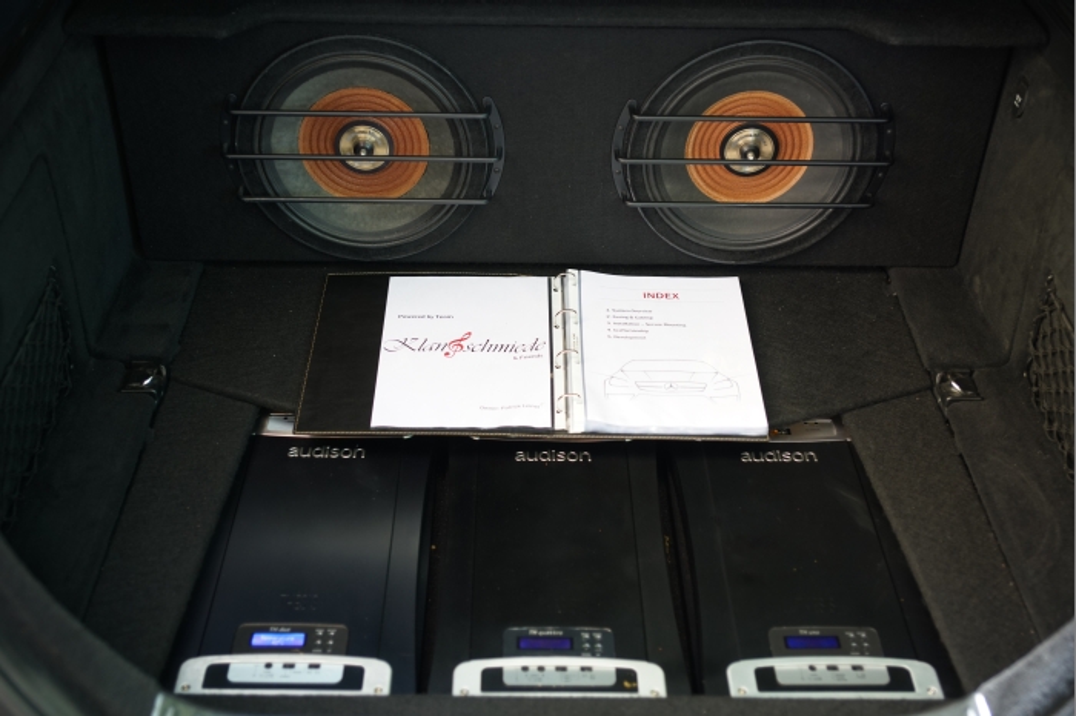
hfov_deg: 43.6
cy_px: 358
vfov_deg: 29.8
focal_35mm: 45
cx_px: 538
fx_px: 1344
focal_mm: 45
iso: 500
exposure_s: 1/50
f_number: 2.8
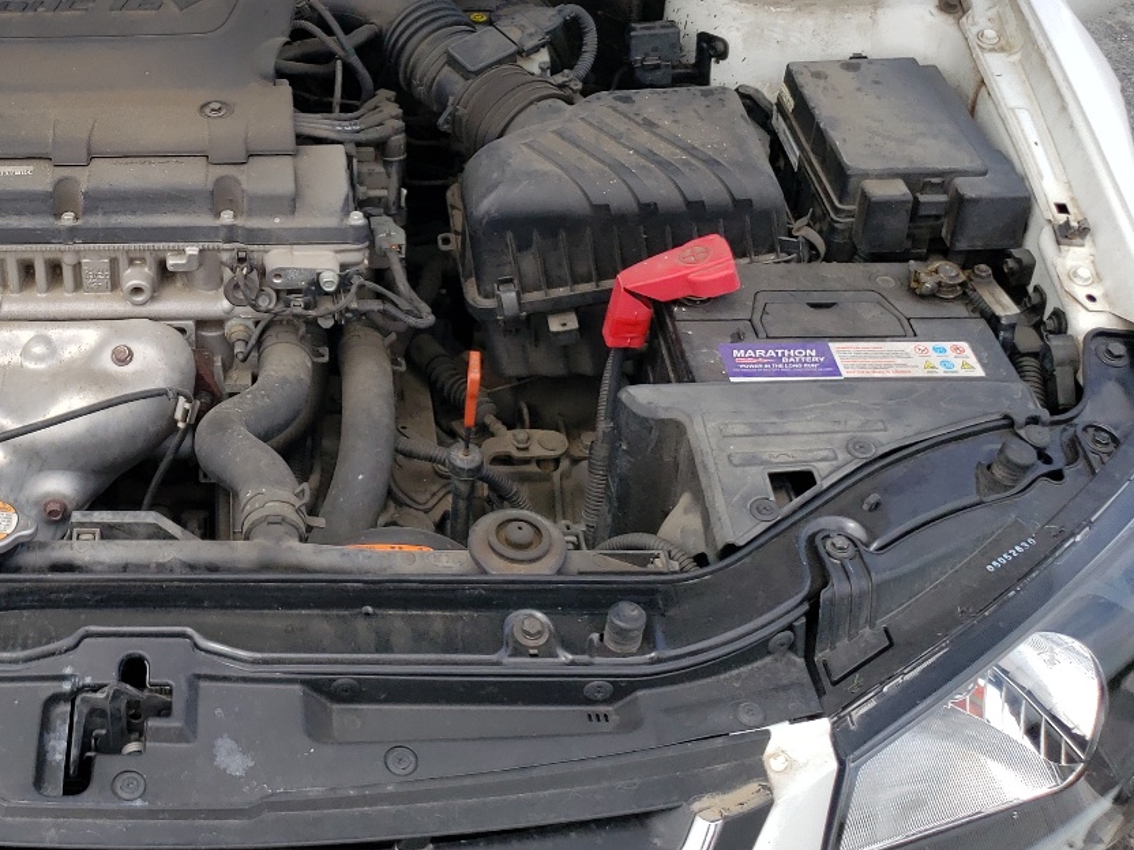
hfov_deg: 36.5
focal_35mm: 50
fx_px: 1638
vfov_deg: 28.5
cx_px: 179
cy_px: 163
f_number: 1.5
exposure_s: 1/1667
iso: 50
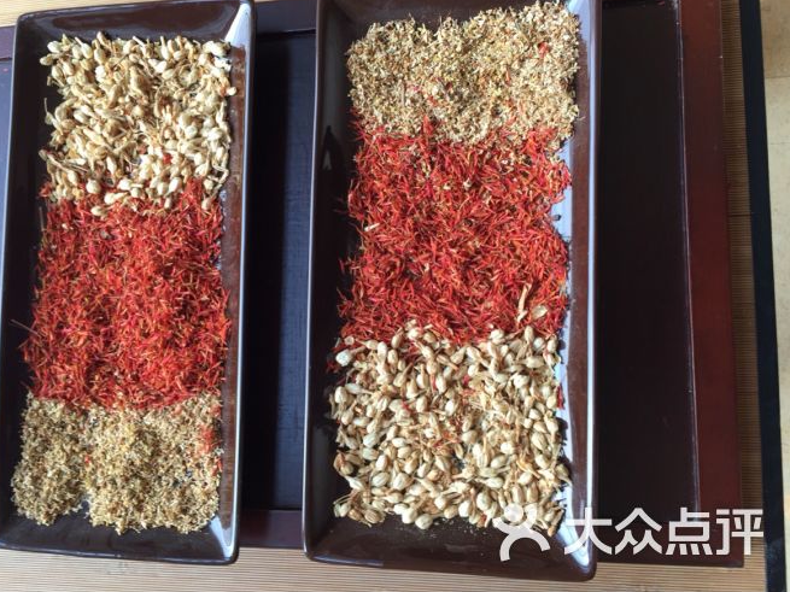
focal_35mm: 31
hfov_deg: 58.3
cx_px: 373
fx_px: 707
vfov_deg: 45.4
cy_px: 278
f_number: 2.2
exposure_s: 1/60
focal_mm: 4.15
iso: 40
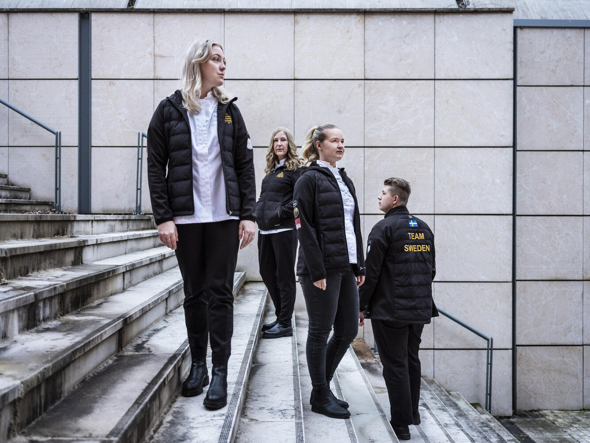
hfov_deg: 51.4
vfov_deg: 39.7
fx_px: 614
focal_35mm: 36
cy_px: 222
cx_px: 295
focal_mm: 45
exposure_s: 1/60
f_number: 2.8
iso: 640
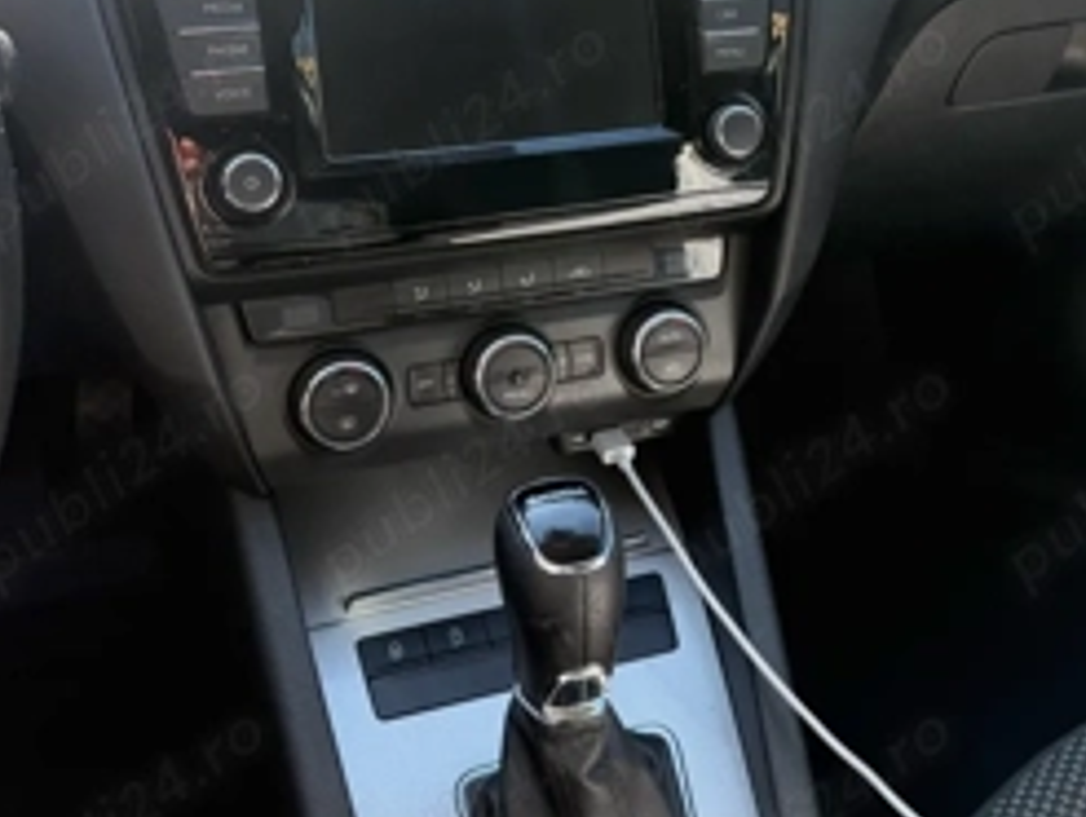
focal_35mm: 39
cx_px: 552
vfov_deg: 35.9
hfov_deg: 47.8
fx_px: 1225
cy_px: 185
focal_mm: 6.76
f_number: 1.78
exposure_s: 1/385
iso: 100
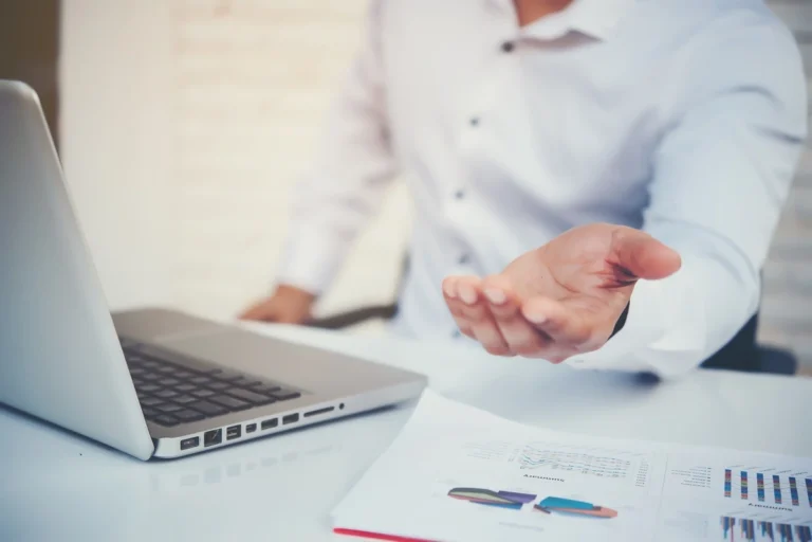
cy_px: 271
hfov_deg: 33.4
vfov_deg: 22.6
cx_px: 406
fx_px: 1353
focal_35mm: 60
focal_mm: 60
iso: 100
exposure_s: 1/320
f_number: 2.8
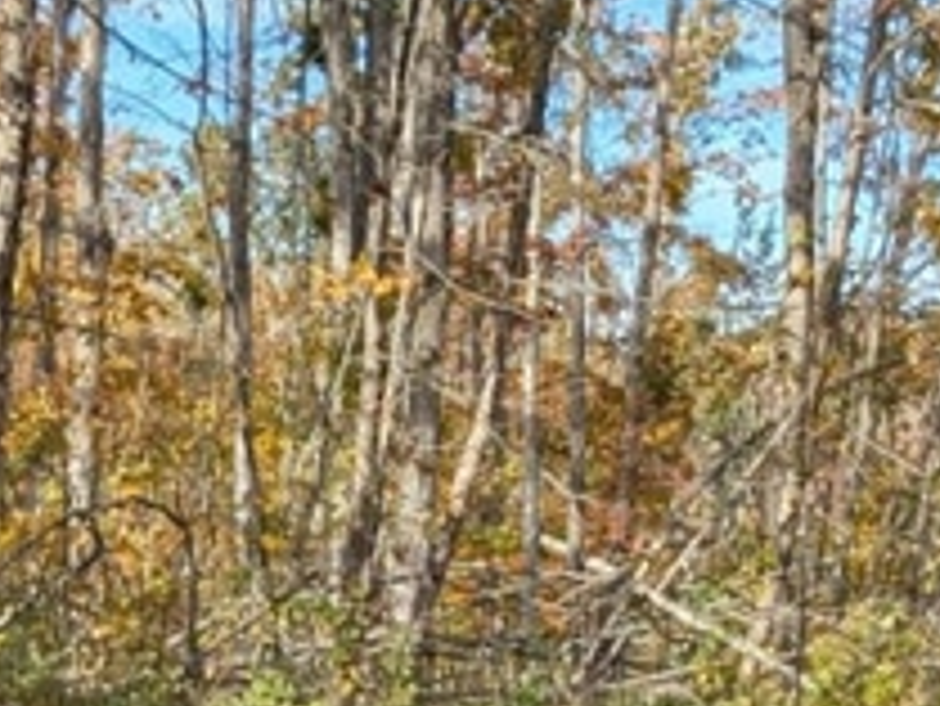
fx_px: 3750
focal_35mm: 138
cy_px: 1322
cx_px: -225
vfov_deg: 10.1
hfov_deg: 13.8
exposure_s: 1/563
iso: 20
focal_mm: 6.9
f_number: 1.68
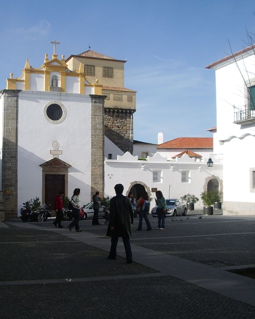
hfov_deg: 32.4
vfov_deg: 40.3
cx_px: 80
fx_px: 434
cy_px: 159
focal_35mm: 46
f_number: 4.3
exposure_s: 1/500
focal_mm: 5.8
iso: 50
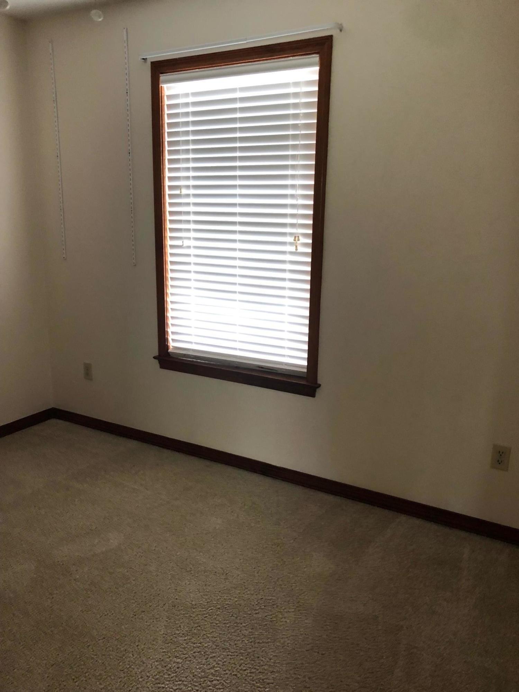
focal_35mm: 28
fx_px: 560
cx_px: 260
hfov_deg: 49.7
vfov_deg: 63.4
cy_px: 346
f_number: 1.8
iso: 64
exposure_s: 1/15
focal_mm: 3.99
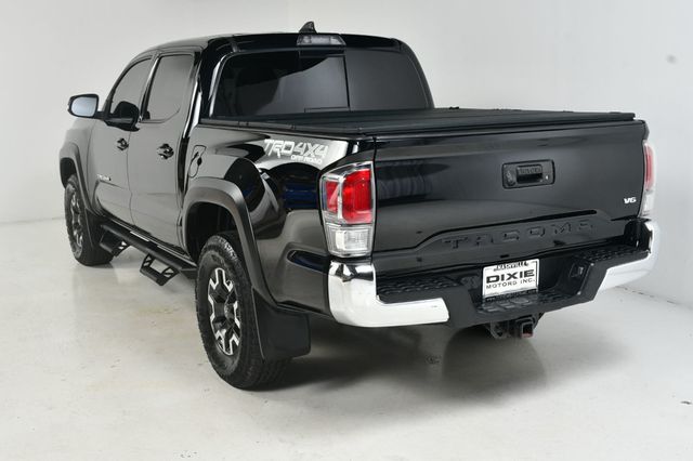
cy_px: 230
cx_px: 346
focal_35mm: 40
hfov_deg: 48.5
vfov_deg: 33.4
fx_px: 770
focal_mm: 27
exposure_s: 1/160
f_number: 10
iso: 100
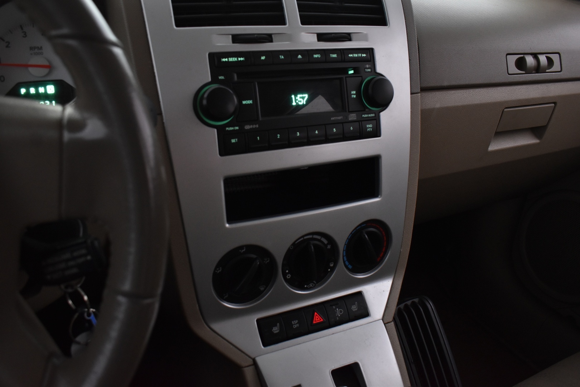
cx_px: 290
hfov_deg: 61.9
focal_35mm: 30
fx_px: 483
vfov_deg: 43.6
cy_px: 194
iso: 1250
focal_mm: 20
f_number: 5.6
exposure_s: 1/15
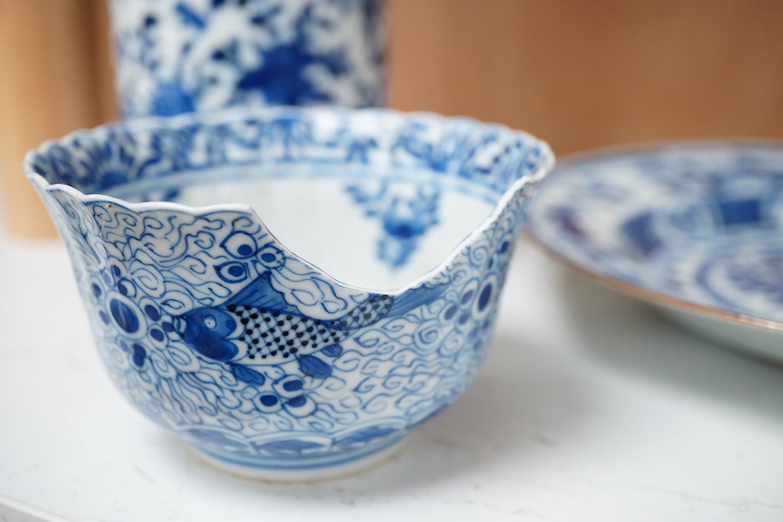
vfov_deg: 29.9
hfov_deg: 43.6
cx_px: 392
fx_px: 979
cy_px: 261
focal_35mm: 45
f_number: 7.1
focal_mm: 30
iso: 1250
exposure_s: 1/125
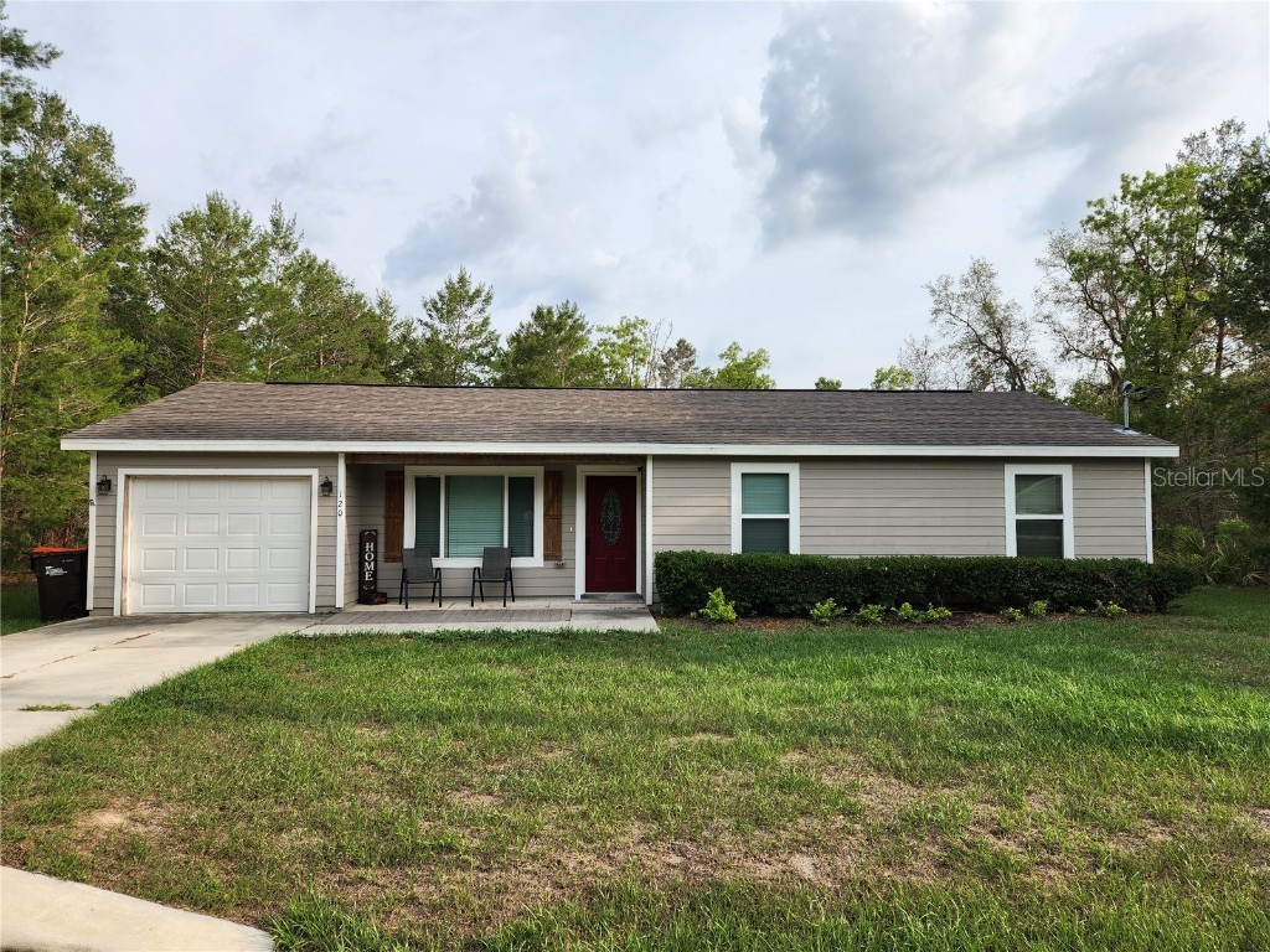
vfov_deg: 58.9
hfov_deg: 73.9
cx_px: 635
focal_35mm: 23
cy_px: 476
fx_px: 844
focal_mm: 5.4
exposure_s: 1/1033
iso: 20
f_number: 1.8
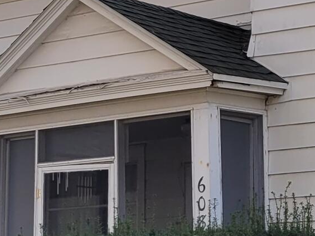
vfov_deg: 10.8
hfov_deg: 14.3
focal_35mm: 138
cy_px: 120
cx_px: 223
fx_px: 1256
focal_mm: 5.4
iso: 40
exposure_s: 1/1328
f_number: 1.8
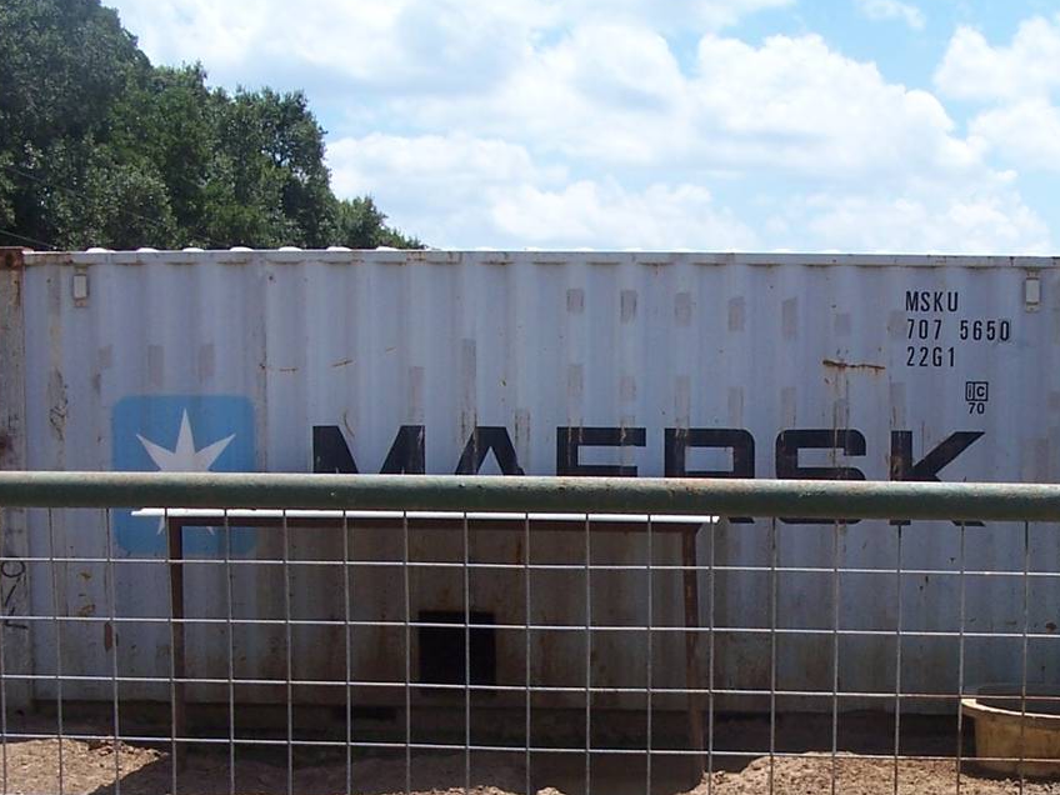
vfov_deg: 21.8
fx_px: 2021
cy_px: 696
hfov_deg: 29.1
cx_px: 746
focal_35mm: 66
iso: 80
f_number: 4
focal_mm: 6
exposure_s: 1/750
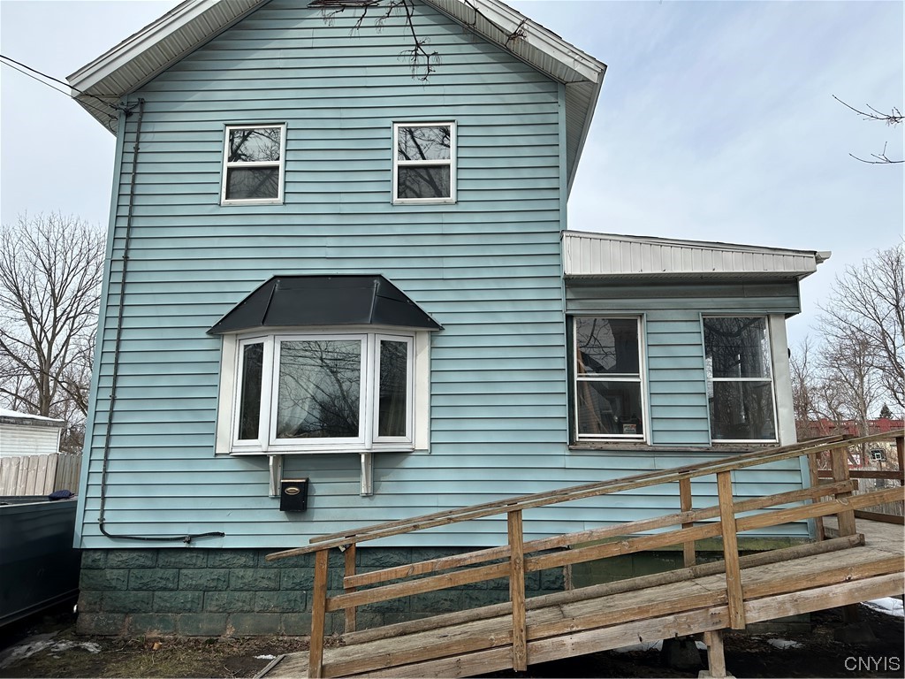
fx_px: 627
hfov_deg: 71.6
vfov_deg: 56.8
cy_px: 340
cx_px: 452
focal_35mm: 24
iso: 80
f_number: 1.78
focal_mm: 6.86
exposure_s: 1/4545
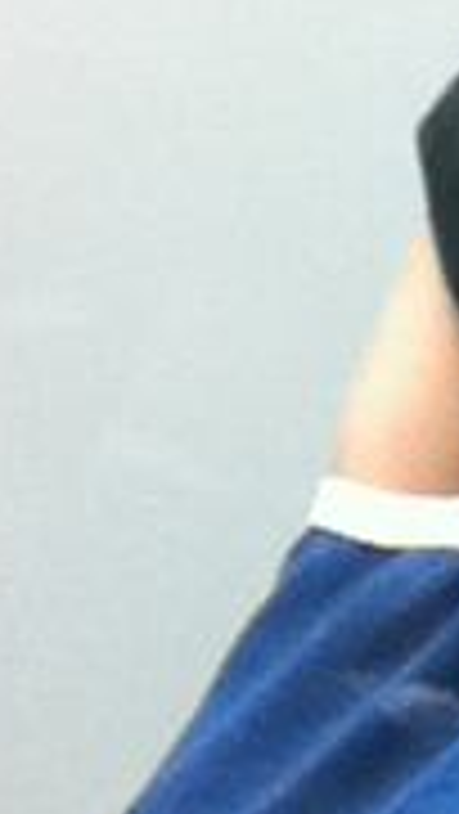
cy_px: 454
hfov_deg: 8.7
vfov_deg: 15.9
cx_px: 806
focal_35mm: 135
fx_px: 2917
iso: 320
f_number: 2.4
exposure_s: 1/30
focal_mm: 3.85
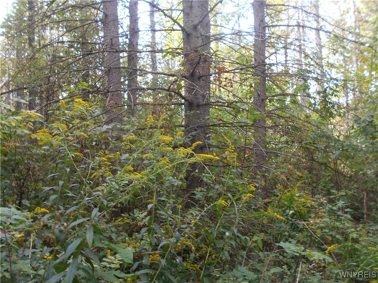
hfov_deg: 67.3
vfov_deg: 53.1
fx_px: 284
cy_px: 142
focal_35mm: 26
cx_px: 189
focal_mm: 4.6
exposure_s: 1/30
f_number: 3.2
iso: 110
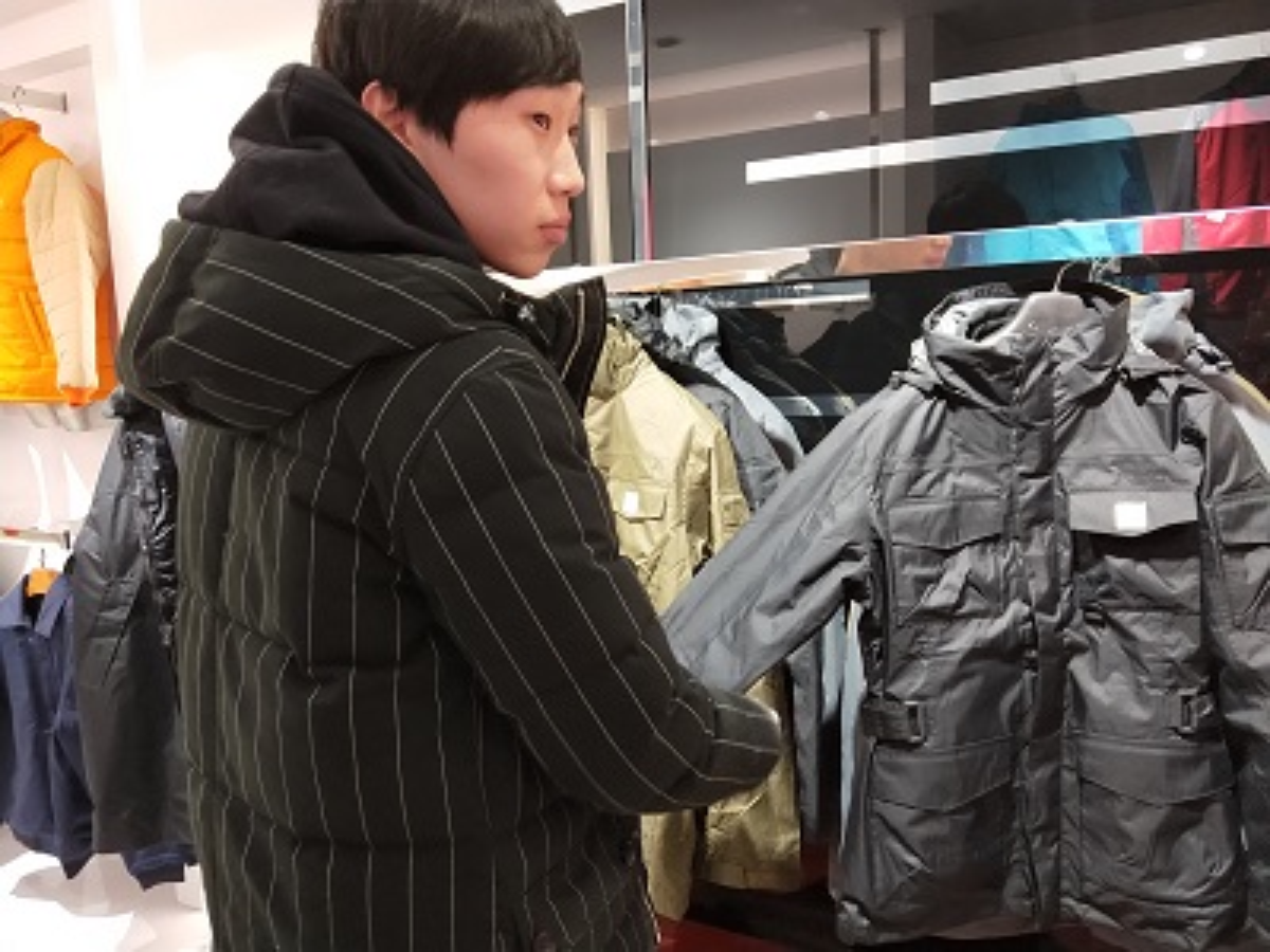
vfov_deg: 44.2
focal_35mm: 32
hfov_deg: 56.8
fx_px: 1174
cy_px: 476
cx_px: 635
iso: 90
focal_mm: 5.5
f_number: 1.7
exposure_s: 1/50
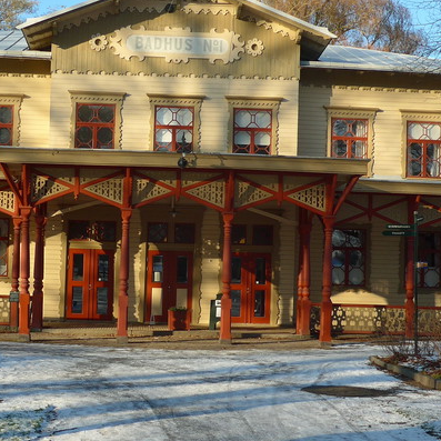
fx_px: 894
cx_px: 186
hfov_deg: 27.7
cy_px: 245
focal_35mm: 62
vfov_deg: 27.7
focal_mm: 6
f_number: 2.8
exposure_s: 1/640
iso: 80
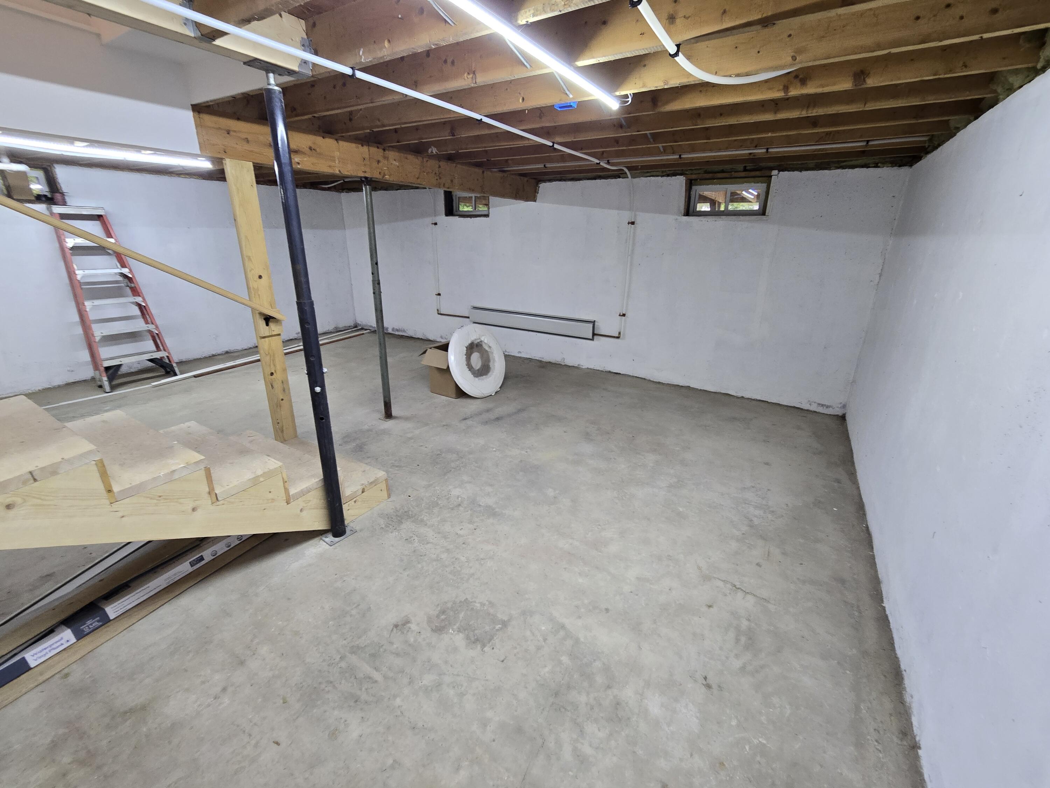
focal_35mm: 13
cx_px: 525
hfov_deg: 106.2
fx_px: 394
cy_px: 394
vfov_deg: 89.9
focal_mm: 2.2
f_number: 2.2
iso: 125
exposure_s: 1/60
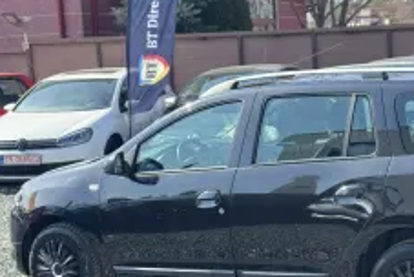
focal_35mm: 79
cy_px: 148
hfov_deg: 25.3
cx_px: 317
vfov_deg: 17.3
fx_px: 910
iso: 64
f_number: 1.78
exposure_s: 1/1263
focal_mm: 6.76
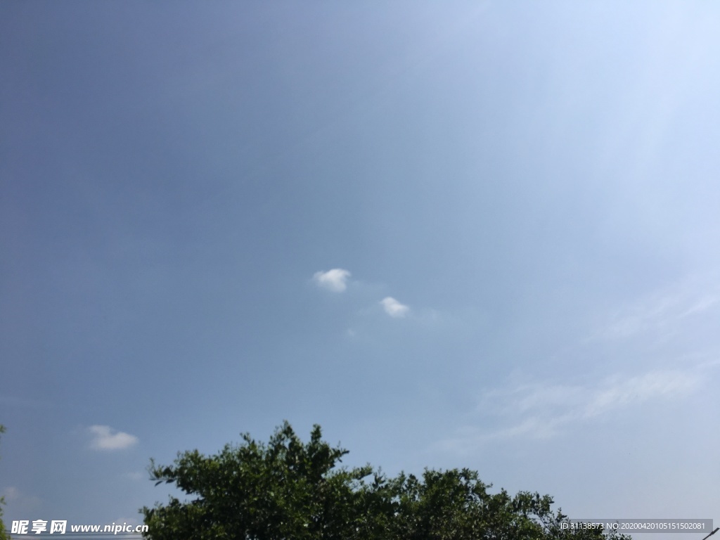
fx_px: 603
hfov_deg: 61.7
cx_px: 360
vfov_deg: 48.2
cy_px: 270
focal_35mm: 29
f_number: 2.2
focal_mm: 4.15
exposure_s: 1/3497
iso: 25
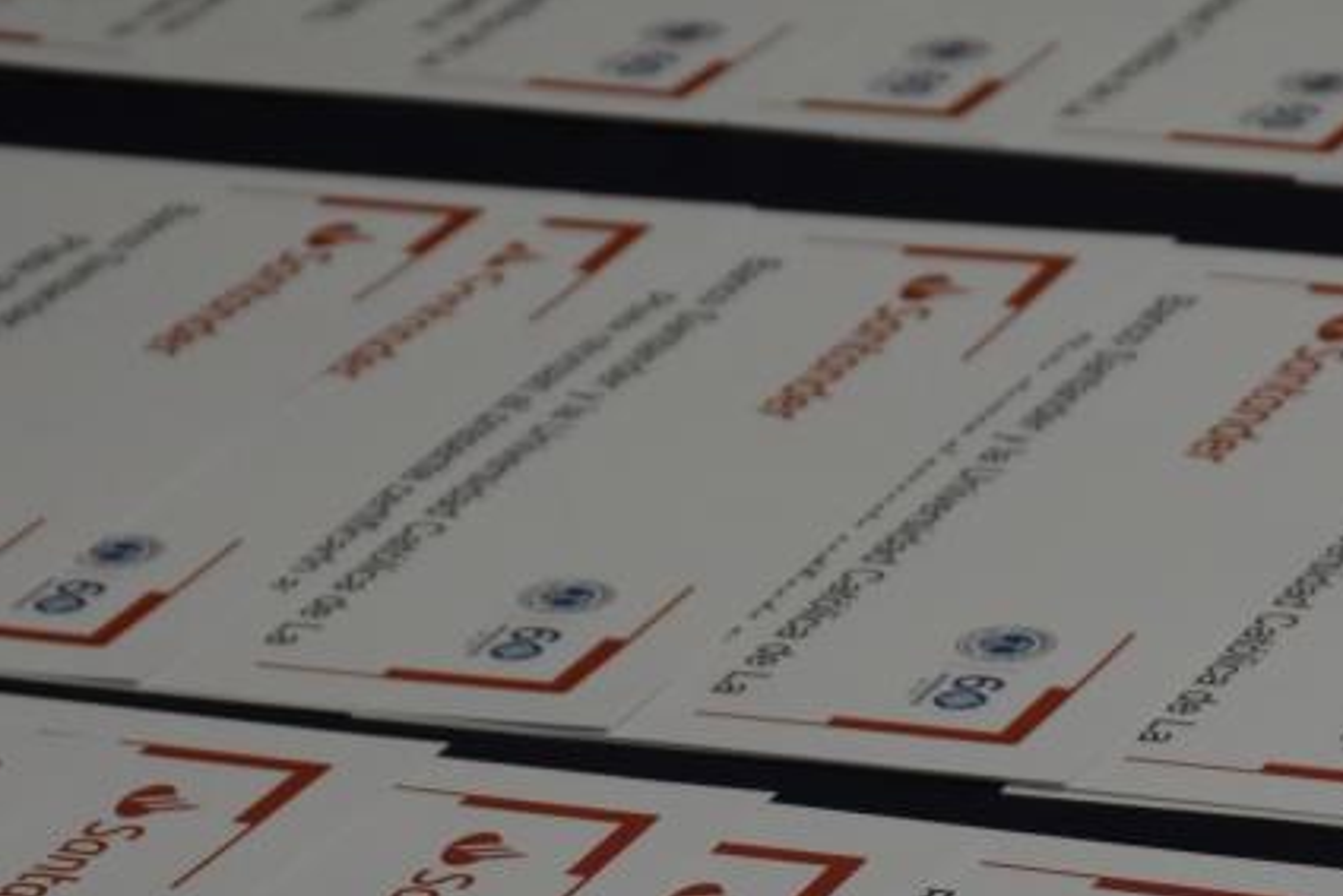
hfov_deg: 7.1
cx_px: 757
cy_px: 920
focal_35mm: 290
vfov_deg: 4.7
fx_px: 10822
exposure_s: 1/250
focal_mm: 80
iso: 1600
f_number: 8
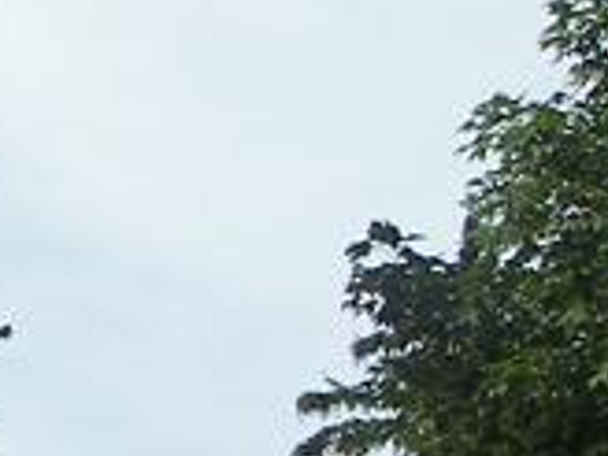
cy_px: 219
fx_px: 3952
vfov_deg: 6.6
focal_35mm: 225
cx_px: -471
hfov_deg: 8.5
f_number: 2.8
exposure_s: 1/640
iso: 64
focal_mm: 6
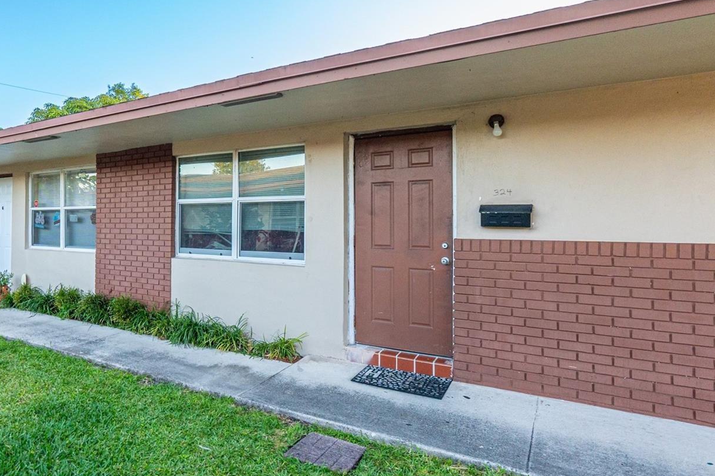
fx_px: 417
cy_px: 263
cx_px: 268
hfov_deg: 79.7
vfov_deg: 59.3
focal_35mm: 21
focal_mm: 11
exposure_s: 1/125
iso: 500
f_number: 5.6
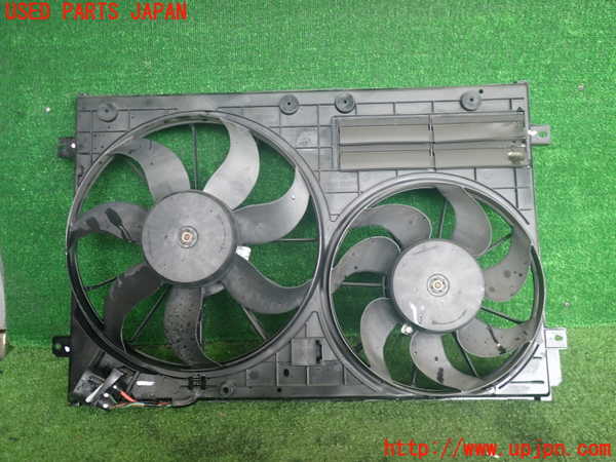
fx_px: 534
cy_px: 231
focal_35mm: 30
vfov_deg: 46.8
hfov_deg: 60.0
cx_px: 308
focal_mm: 5.4
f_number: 2.3
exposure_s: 1/60
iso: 200
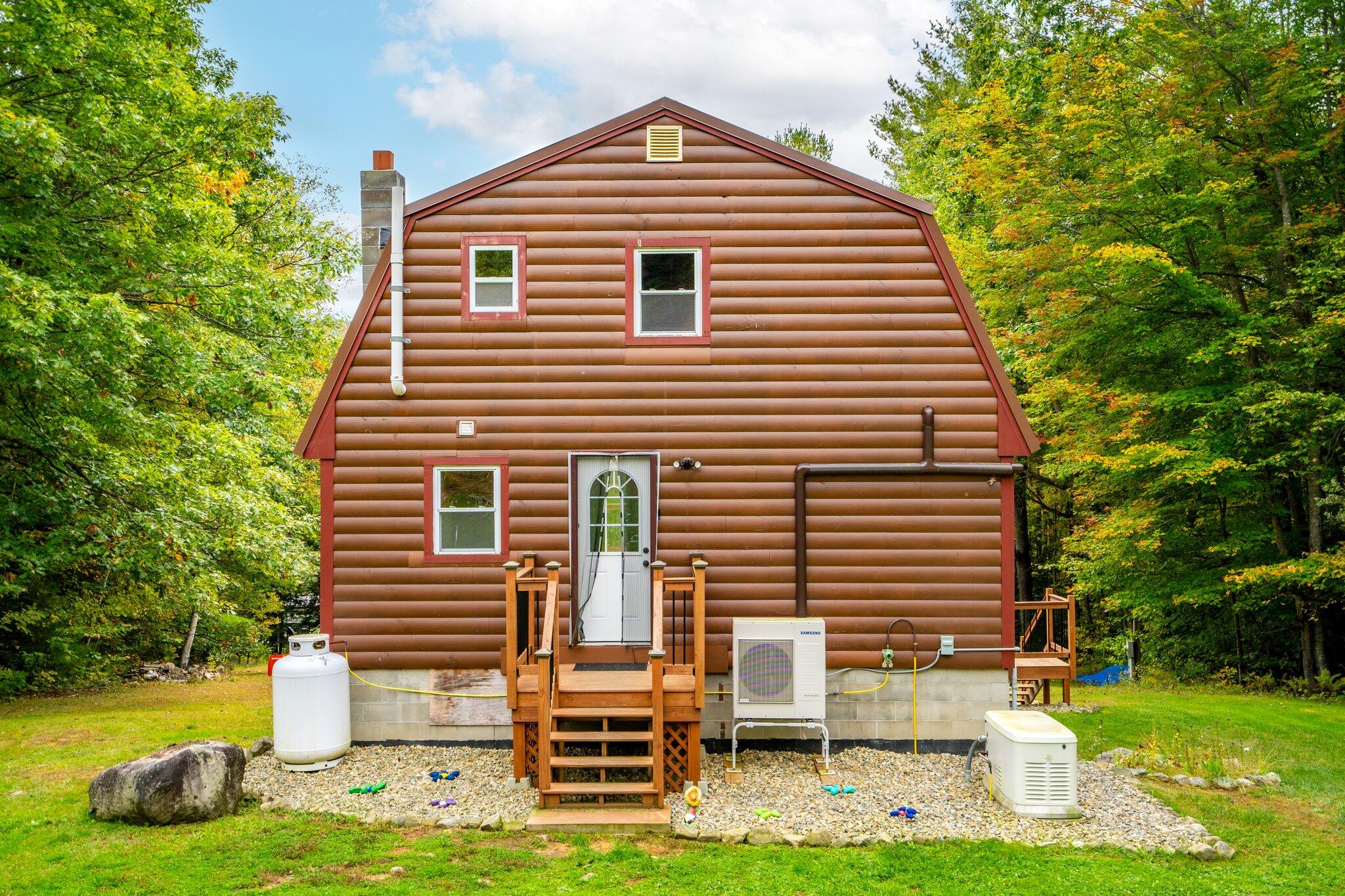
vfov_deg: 37.8
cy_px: 448
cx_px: 672
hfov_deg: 54.4
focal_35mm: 35
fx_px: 1307
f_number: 4
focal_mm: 35
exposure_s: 1/1000
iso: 50
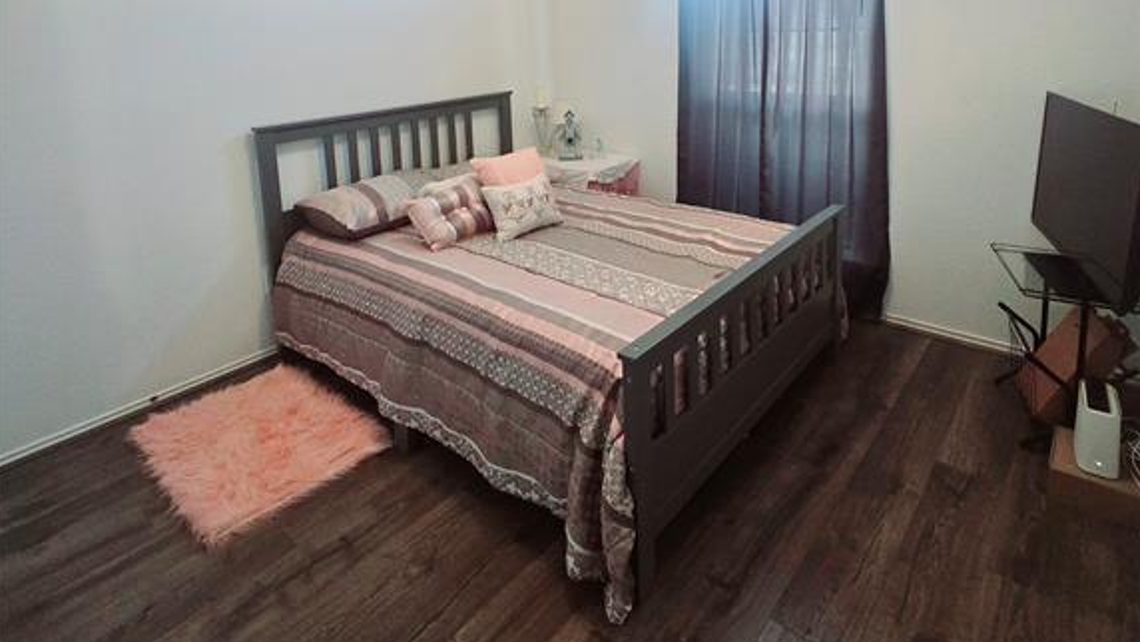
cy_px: 112
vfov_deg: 53.7
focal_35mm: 19
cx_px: 568
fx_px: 574
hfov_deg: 89.6
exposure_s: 1/60.2
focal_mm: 2.2
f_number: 2.2
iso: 320
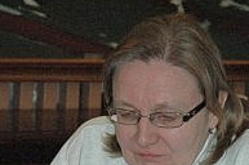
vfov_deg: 6.3
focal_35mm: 215
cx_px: 163
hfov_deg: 9.6
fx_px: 1485
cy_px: 220
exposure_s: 1/60
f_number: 5
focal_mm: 46
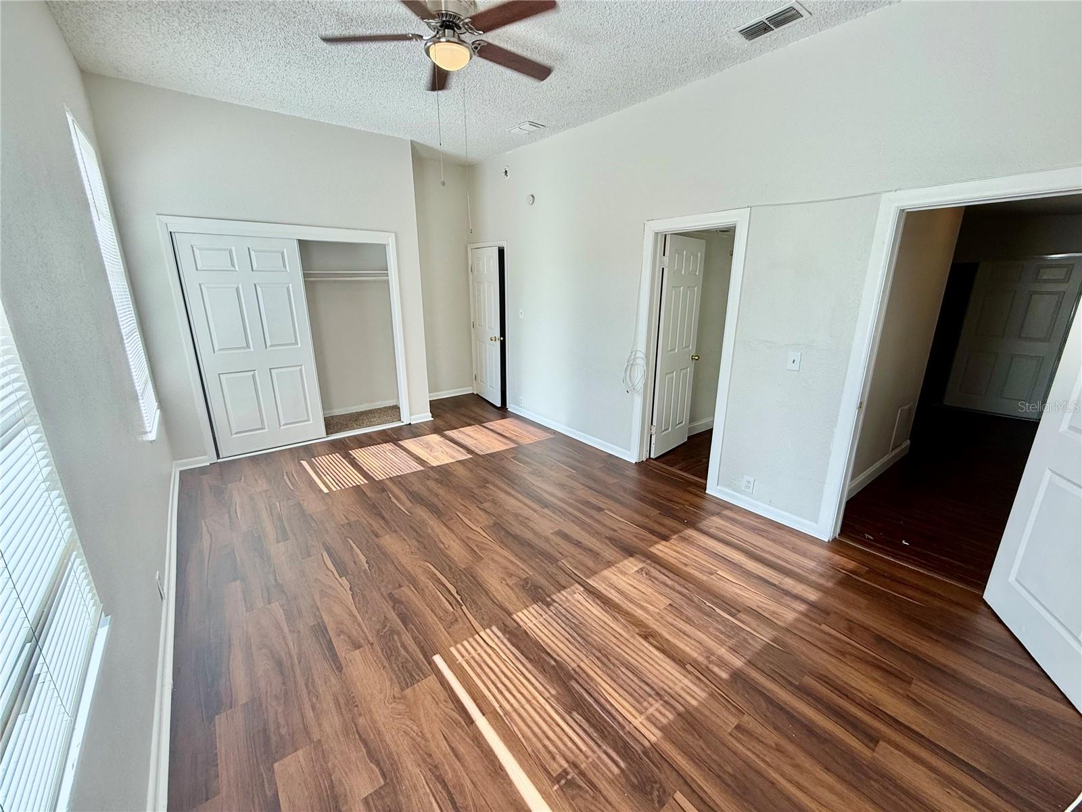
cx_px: 541
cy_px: 406
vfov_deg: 85.7
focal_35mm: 14
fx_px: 438
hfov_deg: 102.1
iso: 50
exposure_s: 1/159
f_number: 2.2
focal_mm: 2.22
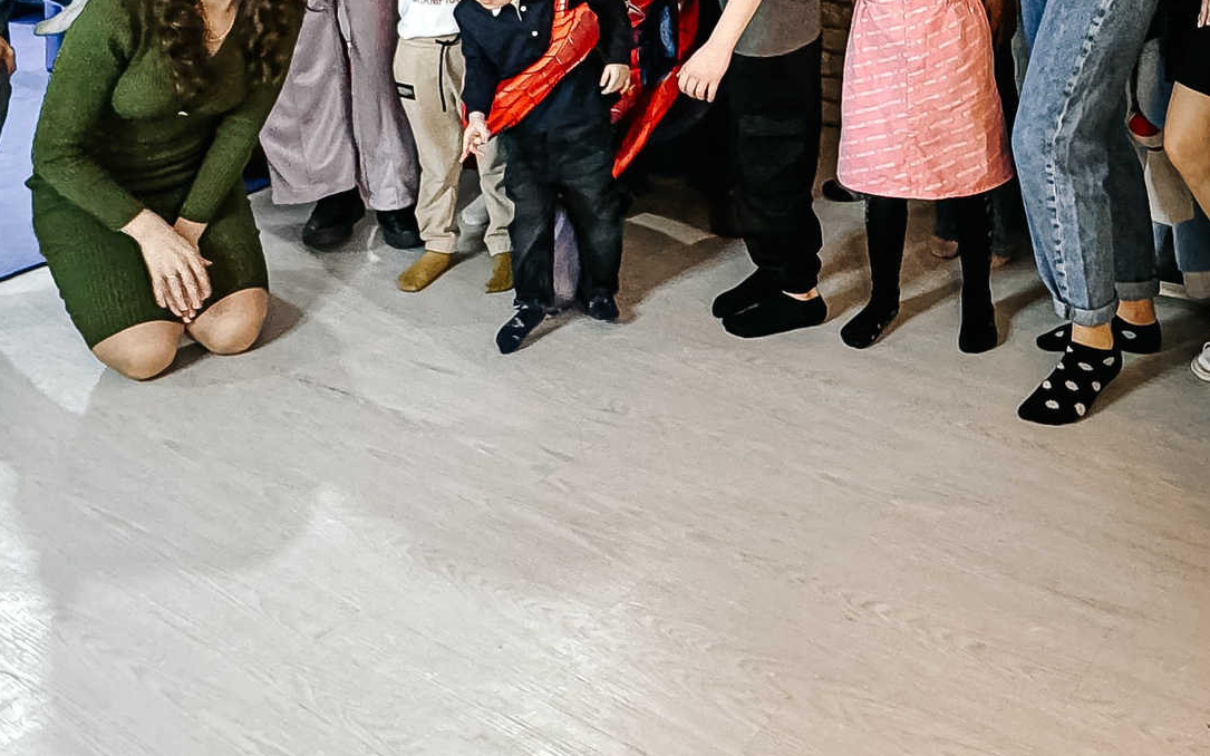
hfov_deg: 50.4
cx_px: 1038
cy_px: -193
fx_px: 1154
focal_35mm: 35
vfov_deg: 29.9
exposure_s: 1/100
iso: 320
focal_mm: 2.22
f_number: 2.2
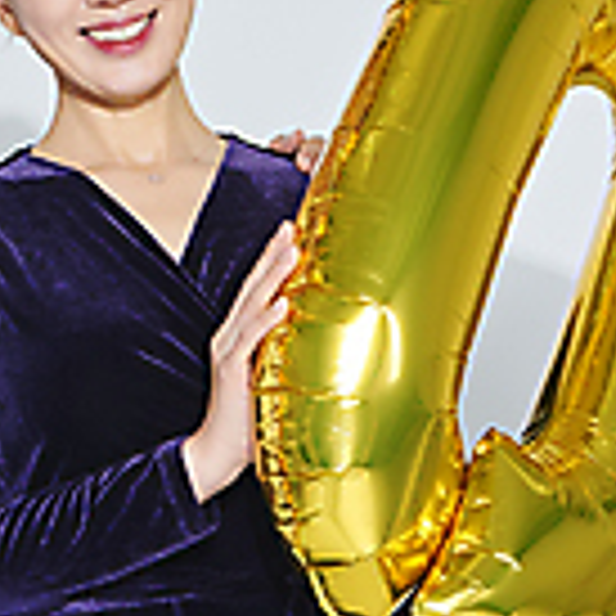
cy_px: 207
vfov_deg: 9.8
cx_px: -63
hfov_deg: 9.7
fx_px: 3604
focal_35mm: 179
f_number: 16
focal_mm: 48
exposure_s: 1/125
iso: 100
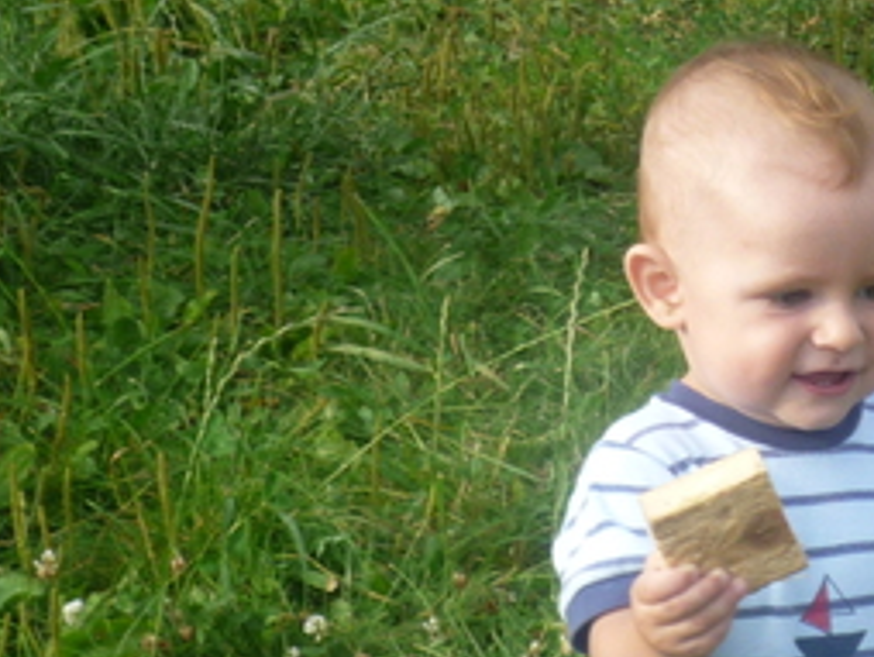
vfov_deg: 6.2
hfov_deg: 8.3
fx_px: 6040
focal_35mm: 239
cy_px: 365
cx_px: 702
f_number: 4.9
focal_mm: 13.2
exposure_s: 1/200
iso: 100
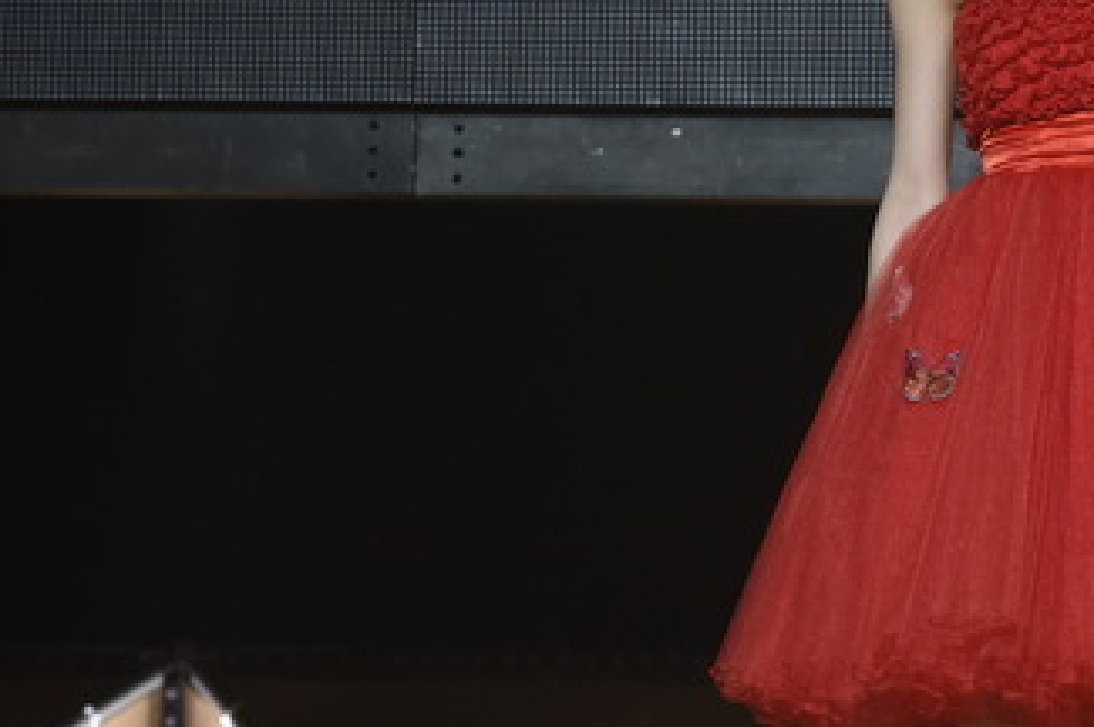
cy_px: 316
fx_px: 9714
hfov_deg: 6.4
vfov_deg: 4.3
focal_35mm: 320
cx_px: 1229
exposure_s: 1/640
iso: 2500
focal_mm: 130
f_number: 5
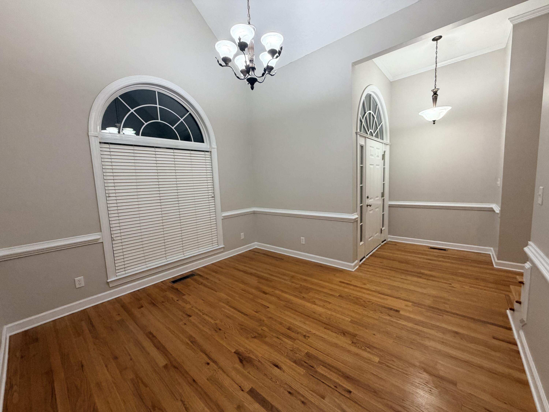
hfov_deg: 102.1
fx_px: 222
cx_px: 274
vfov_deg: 85.7
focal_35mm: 14
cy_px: 206
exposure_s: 1/60
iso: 250
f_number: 2.2
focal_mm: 2.22
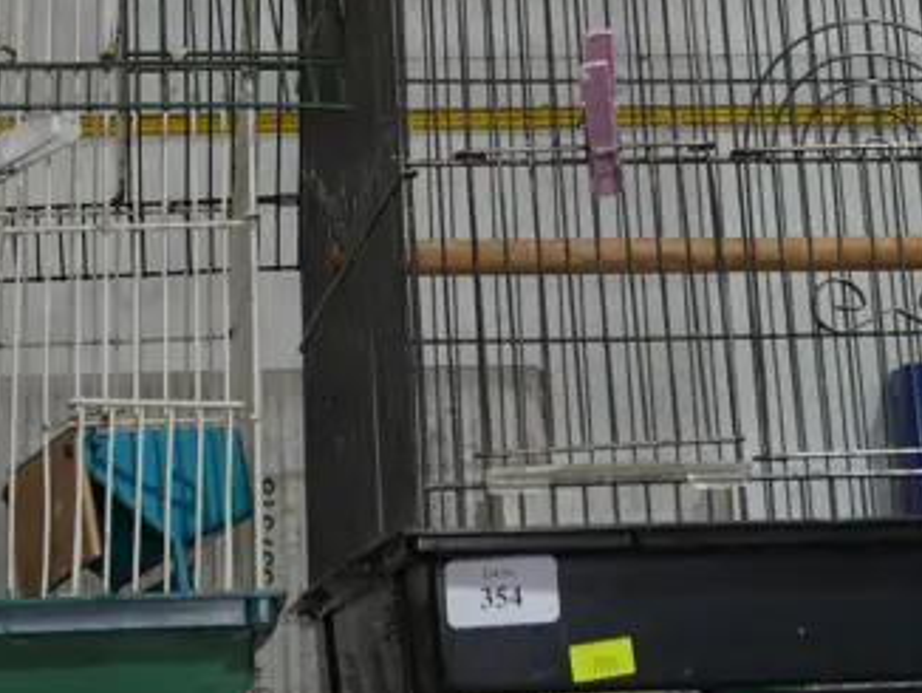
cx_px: 390
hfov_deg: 22.2
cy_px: -214
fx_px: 2346
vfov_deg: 15.9
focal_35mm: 88
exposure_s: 1/60
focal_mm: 14
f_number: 3.5
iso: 200
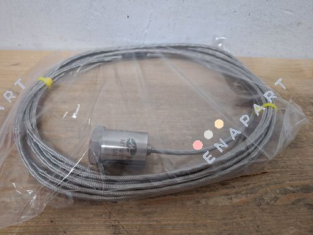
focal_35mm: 23
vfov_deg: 58.9
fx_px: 208
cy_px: 118
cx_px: 156
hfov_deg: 73.9
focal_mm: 5.54
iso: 250
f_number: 1.8
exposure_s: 1/25
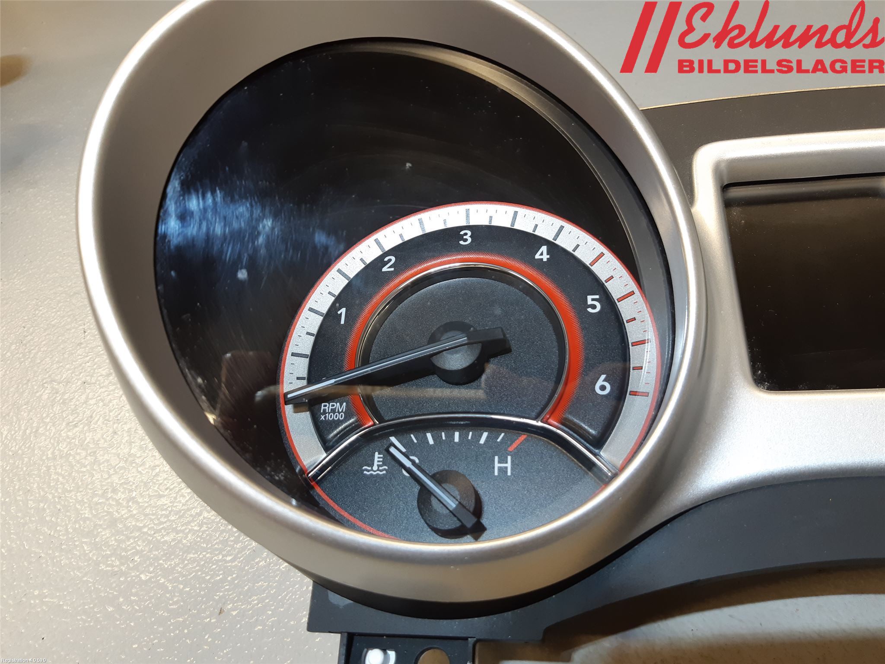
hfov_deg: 67.3
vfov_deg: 53.1
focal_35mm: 26
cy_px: 332
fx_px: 665
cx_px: 442
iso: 64
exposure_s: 1/60
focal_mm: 3.93
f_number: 1.7
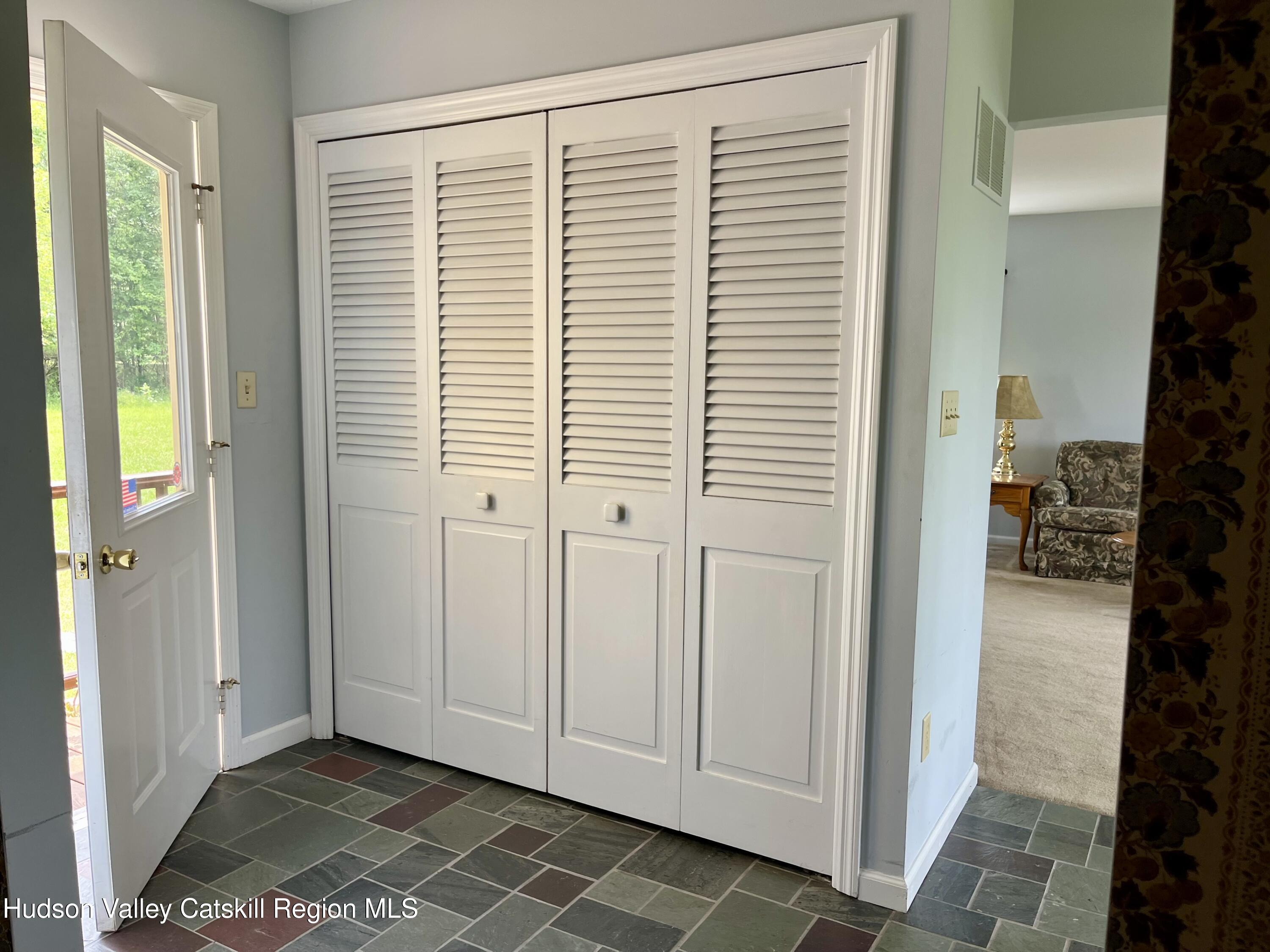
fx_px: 954
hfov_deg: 67.3
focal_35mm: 26
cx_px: 635
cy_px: 476
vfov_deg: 53.1
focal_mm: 5.1
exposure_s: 1/122
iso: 32
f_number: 1.6
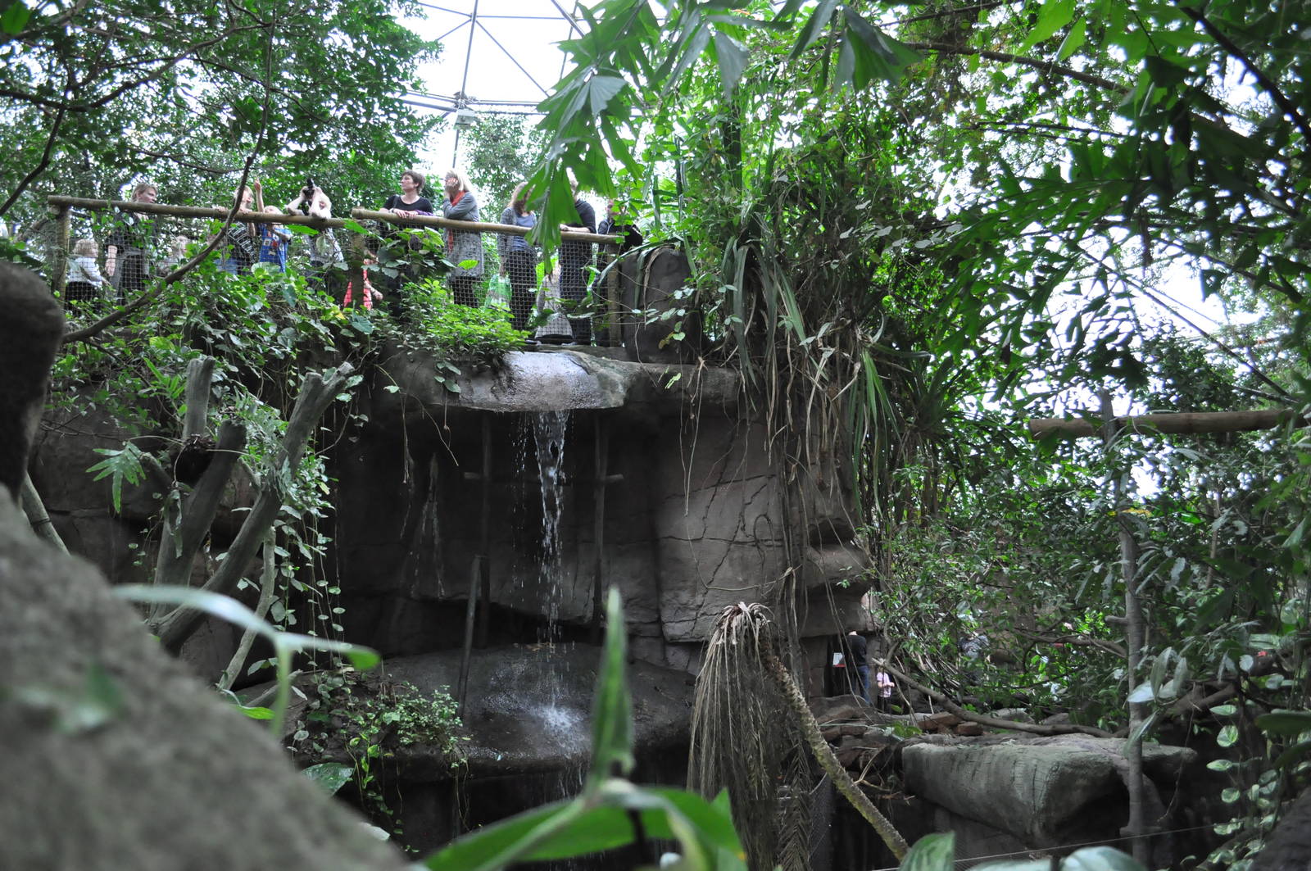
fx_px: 982
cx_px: 656
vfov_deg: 47.8
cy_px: 436
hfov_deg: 67.4
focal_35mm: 27
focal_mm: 18
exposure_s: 1/80
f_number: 3.5
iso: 1600
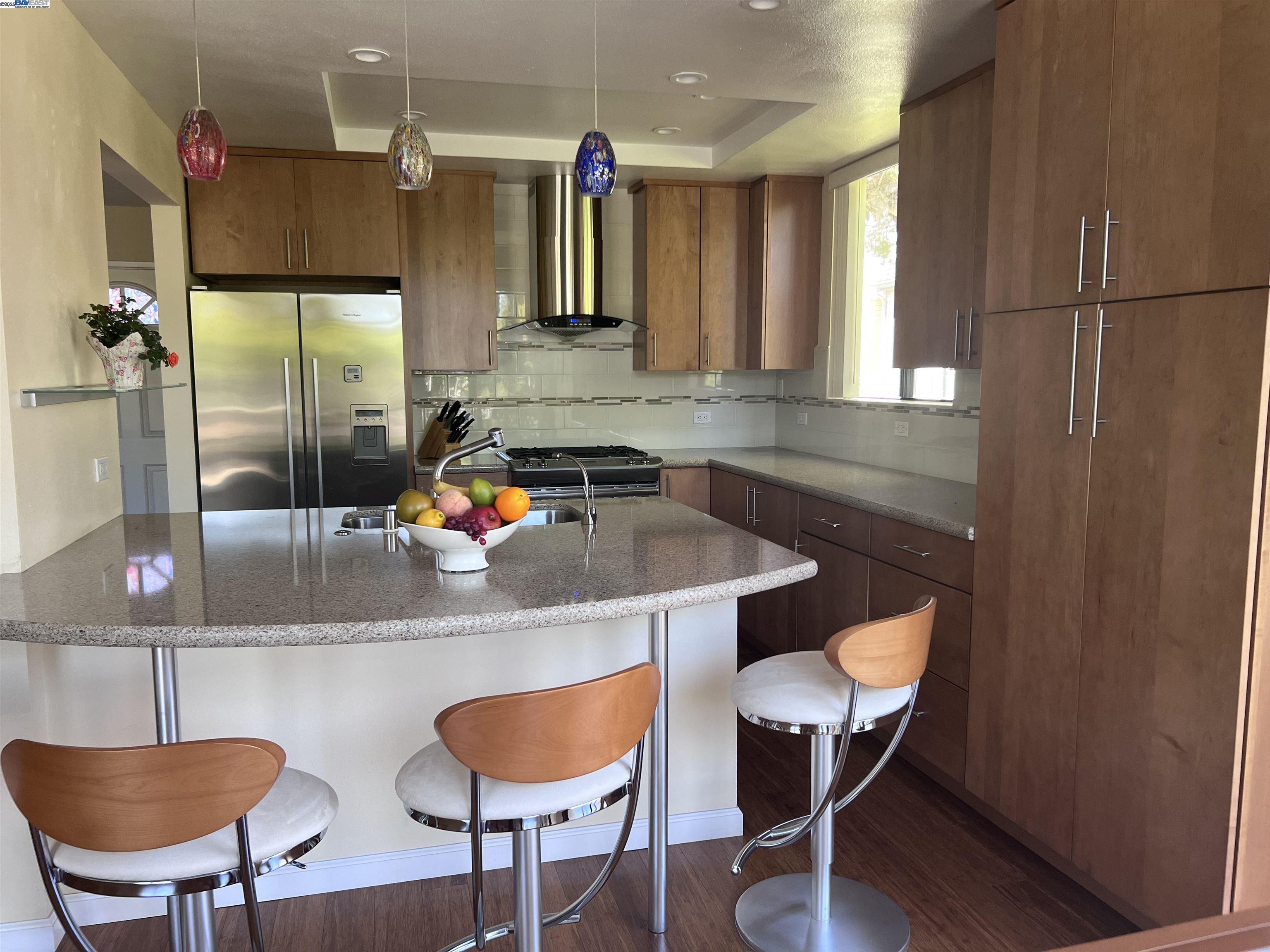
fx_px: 954
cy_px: 476
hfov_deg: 67.3
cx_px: 635
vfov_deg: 53.1
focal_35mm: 26
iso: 100
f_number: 1.5
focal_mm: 5.7
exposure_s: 1/121
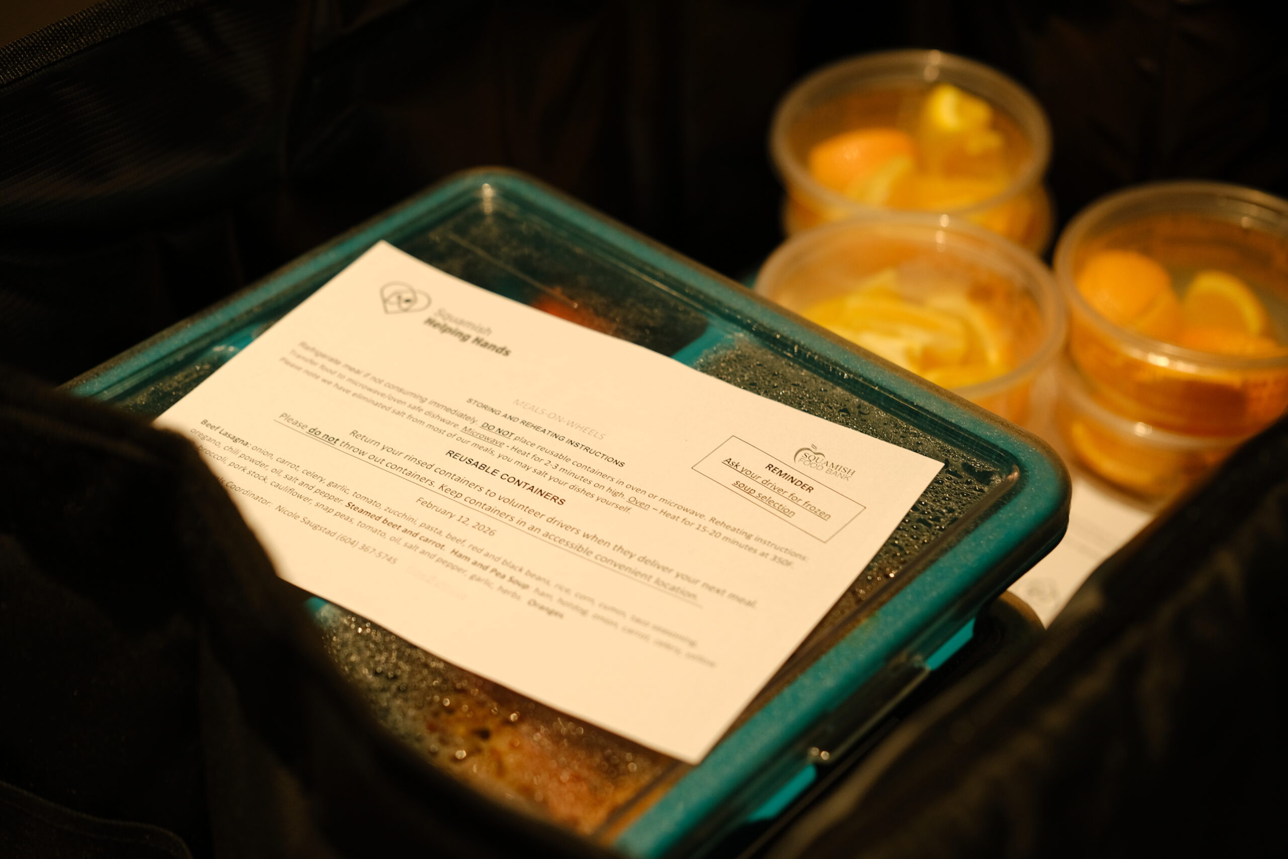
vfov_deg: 27.0
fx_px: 1789
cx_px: 644
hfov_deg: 39.6
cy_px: 430
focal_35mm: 50
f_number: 2.2
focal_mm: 33
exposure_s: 1/125
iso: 800
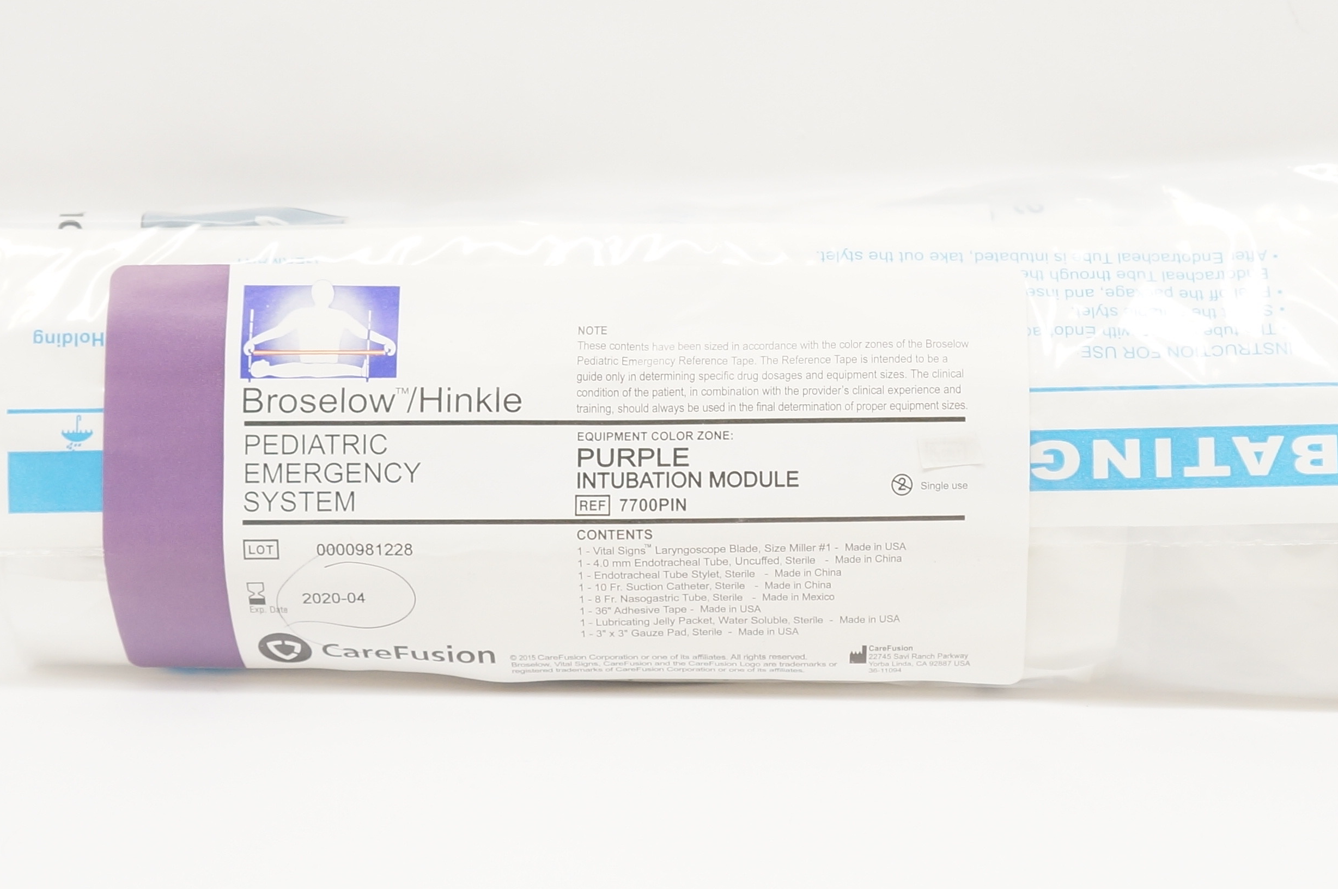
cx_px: 843
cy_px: 416
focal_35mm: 72
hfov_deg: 28.0
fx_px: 2673
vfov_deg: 18.9
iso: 400
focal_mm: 24
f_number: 4.5
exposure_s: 1/80
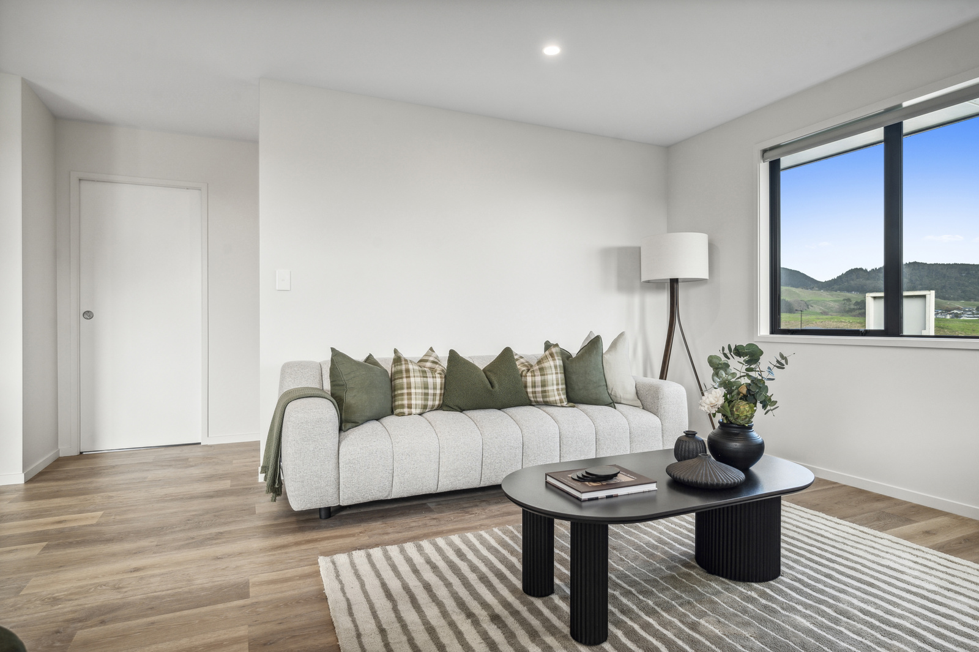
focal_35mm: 20
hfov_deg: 85.5
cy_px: 326
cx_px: 490
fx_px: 530
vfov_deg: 63.2
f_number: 7.1
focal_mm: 19.5
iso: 160
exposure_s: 1/50
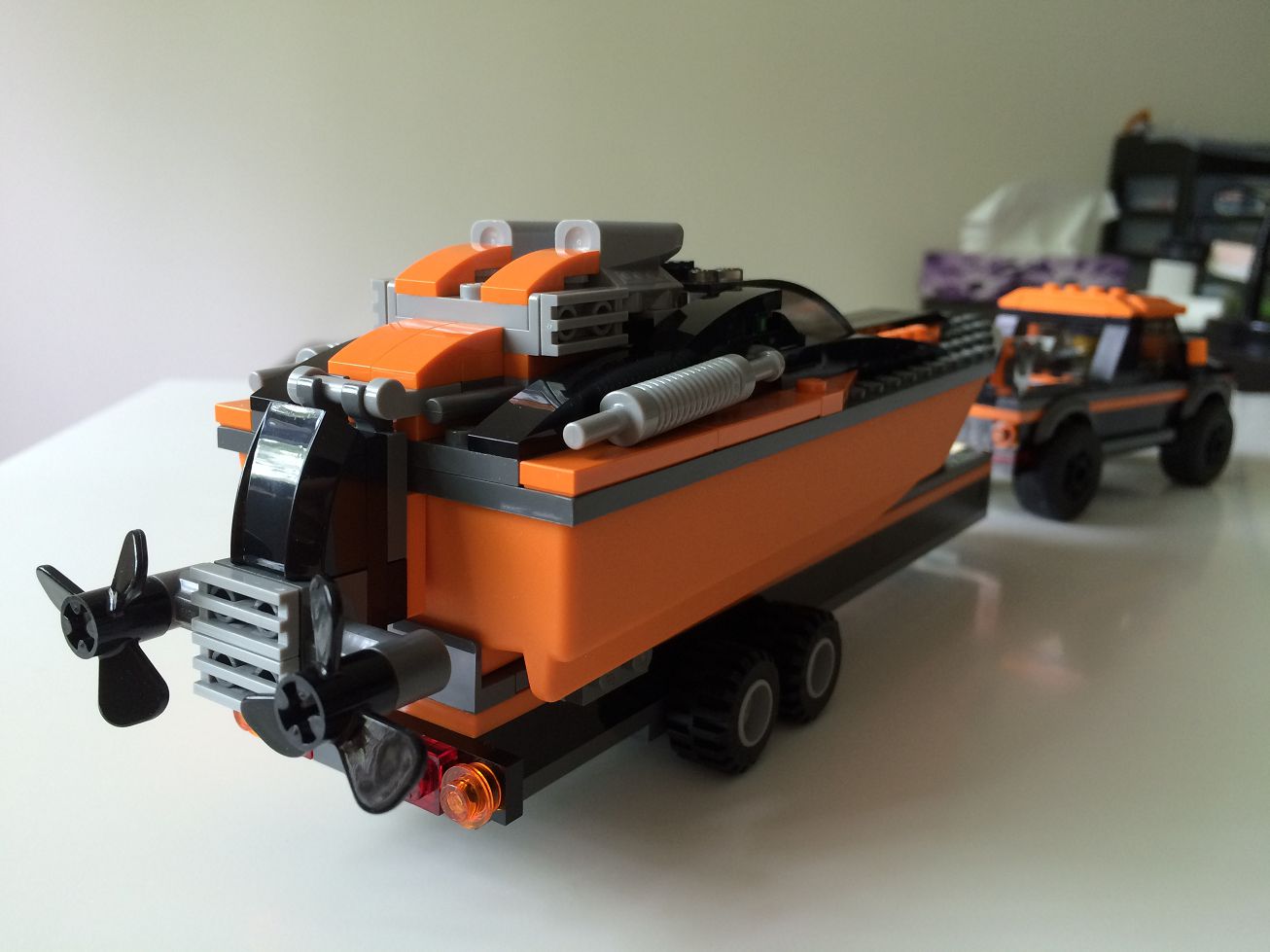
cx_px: 635
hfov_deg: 61.7
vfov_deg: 48.2
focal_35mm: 29
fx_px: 1064
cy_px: 476
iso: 80
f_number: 2.2
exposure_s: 1/30
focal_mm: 4.15
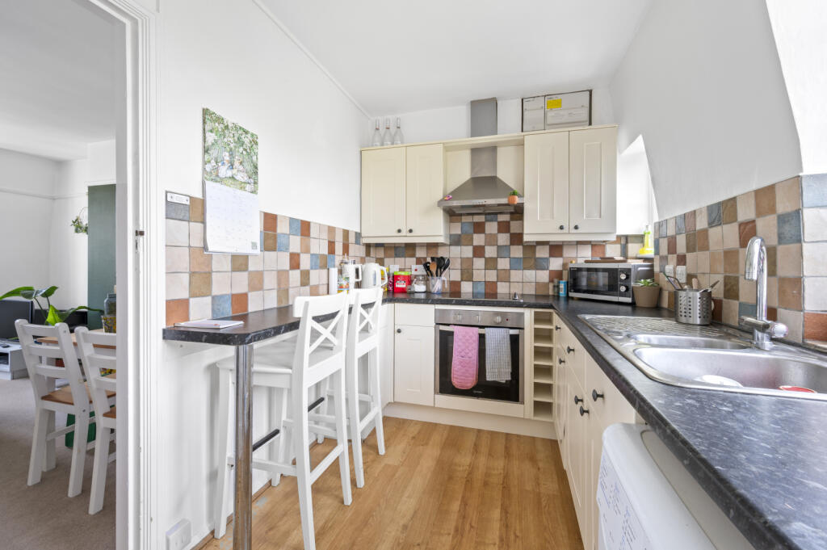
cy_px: 275
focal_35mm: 14
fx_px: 321
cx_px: 414
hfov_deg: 104.3
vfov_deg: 81.1
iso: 200
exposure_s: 1/1.25
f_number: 16
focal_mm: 14
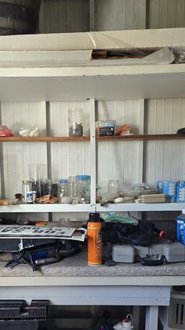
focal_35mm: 35
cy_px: 208
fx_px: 305
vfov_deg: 55.9
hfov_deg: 33.5
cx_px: 64
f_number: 1.7
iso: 160
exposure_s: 1/120
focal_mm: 6.3
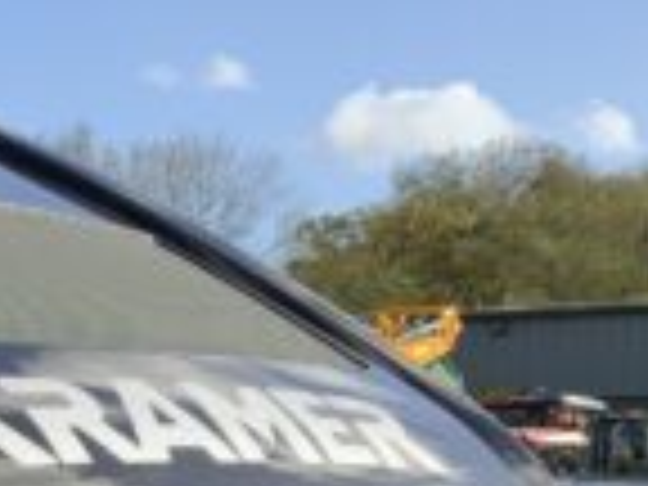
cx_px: -171
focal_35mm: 129
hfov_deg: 14.7
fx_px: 2415
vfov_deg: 11.2
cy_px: 603
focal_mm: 3
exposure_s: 1/1076
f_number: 1.8
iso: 16
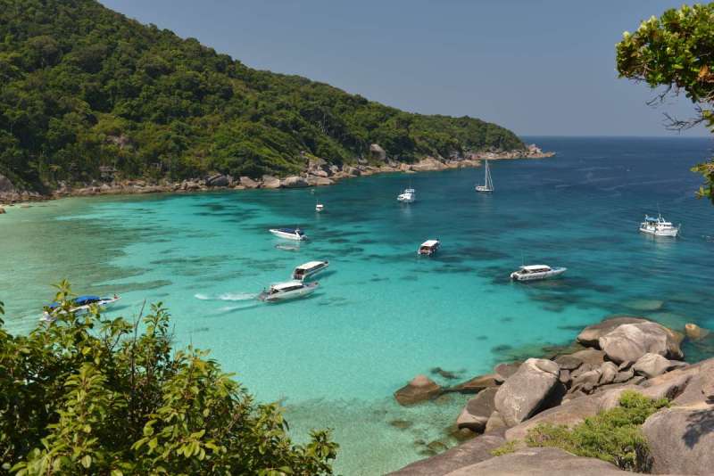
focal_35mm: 32
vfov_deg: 41.1
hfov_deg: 58.7
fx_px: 635
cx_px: 357
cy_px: 238
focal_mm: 32
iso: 100
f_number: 5.6
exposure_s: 1/200
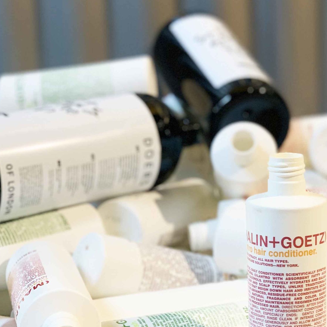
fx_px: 1122
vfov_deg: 16.6
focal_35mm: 105
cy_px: 174
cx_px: 239
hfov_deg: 16.5
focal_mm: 6
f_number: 2.4
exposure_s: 1/96
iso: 100
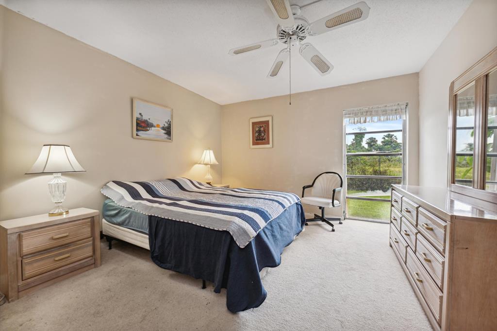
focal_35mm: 14
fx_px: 193
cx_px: 248
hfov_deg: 104.3
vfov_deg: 81.1
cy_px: 166
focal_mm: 14
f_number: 8
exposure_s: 1/50
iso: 100
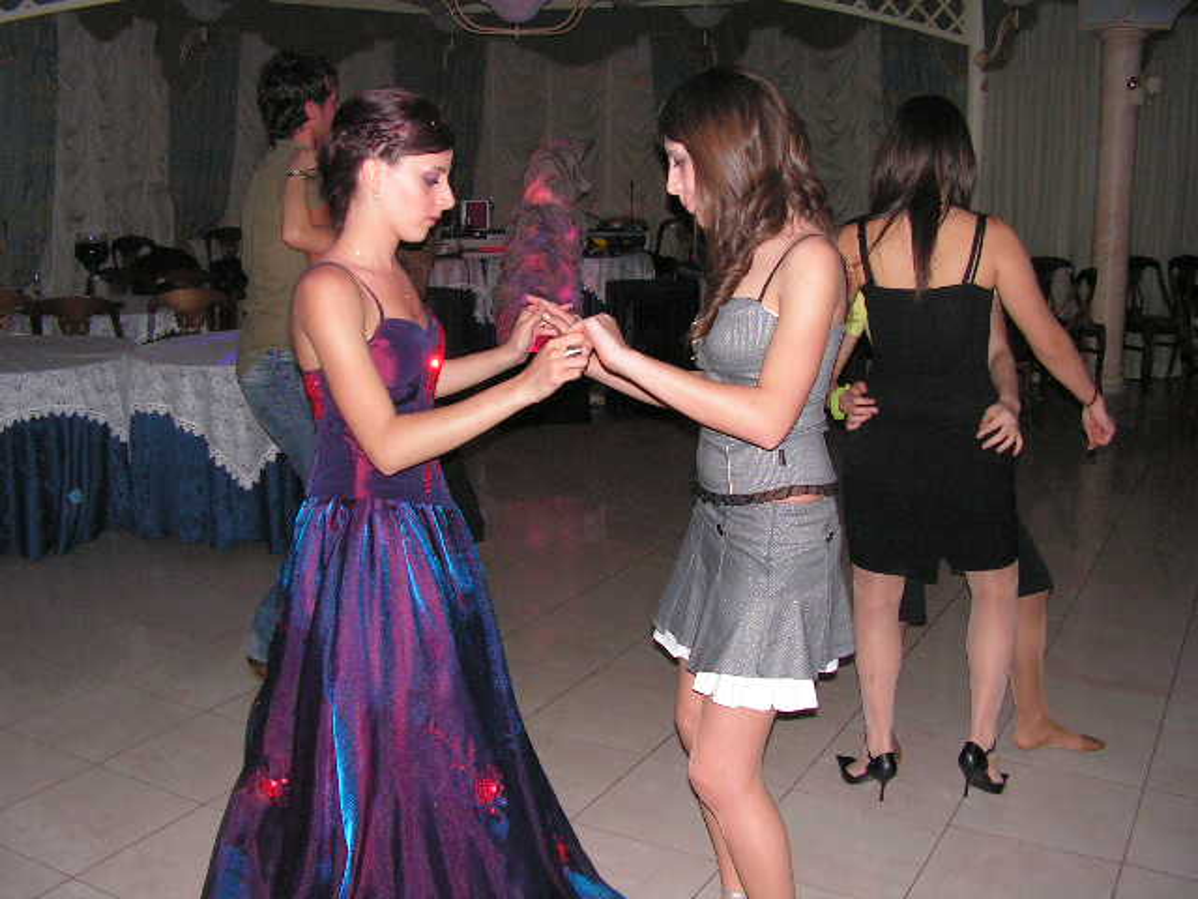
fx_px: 1246
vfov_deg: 39.7
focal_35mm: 36
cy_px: 450
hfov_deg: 51.4
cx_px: 599
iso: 200
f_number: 3.2
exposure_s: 1/40
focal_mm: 6
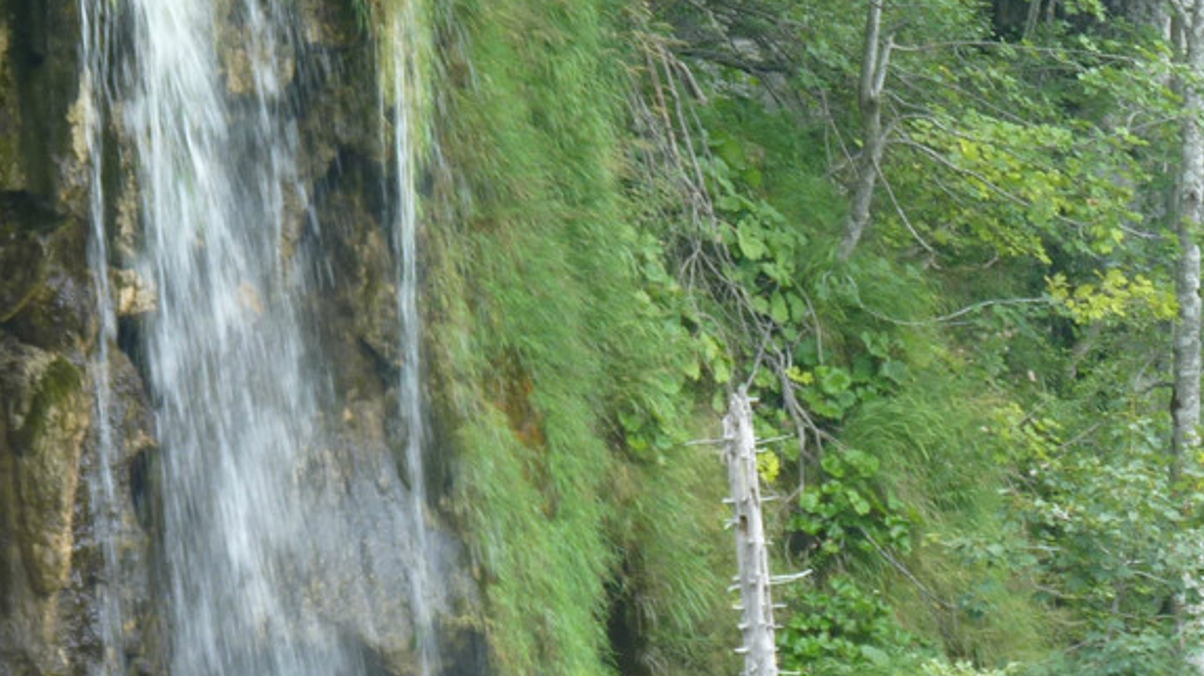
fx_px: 9064
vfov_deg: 4.3
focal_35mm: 284
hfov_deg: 7.6
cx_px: 477
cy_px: 412
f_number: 3.6
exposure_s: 1/40
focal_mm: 20.8
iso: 80
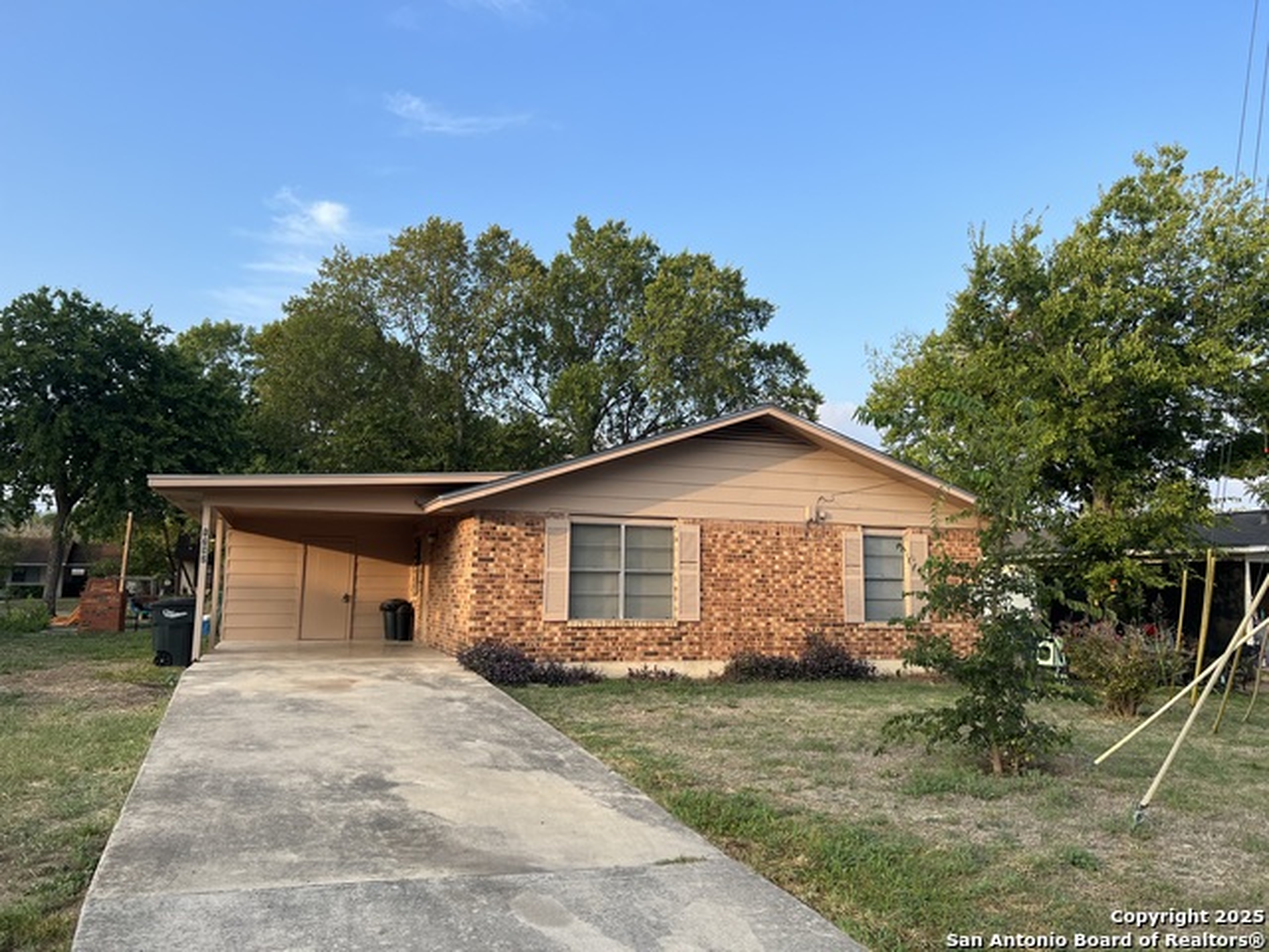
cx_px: 634
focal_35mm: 26
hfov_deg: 67.3
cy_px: 476
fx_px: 953
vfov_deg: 53.1
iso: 50
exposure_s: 1/1159
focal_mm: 5.7
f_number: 1.5
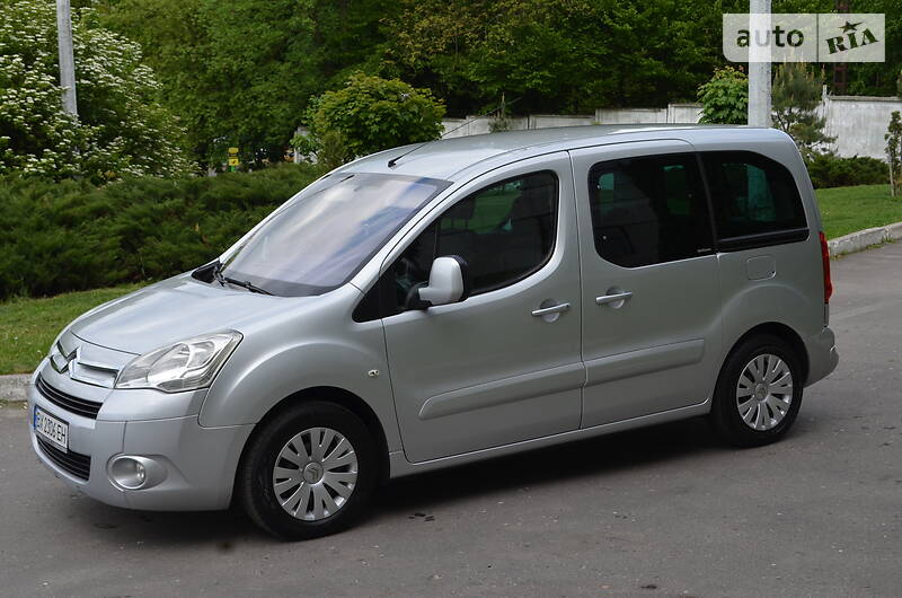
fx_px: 1350
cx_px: 451
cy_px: 299
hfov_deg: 36.9
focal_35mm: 54
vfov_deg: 25.0
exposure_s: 1/200
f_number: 7.1
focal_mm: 36
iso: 200
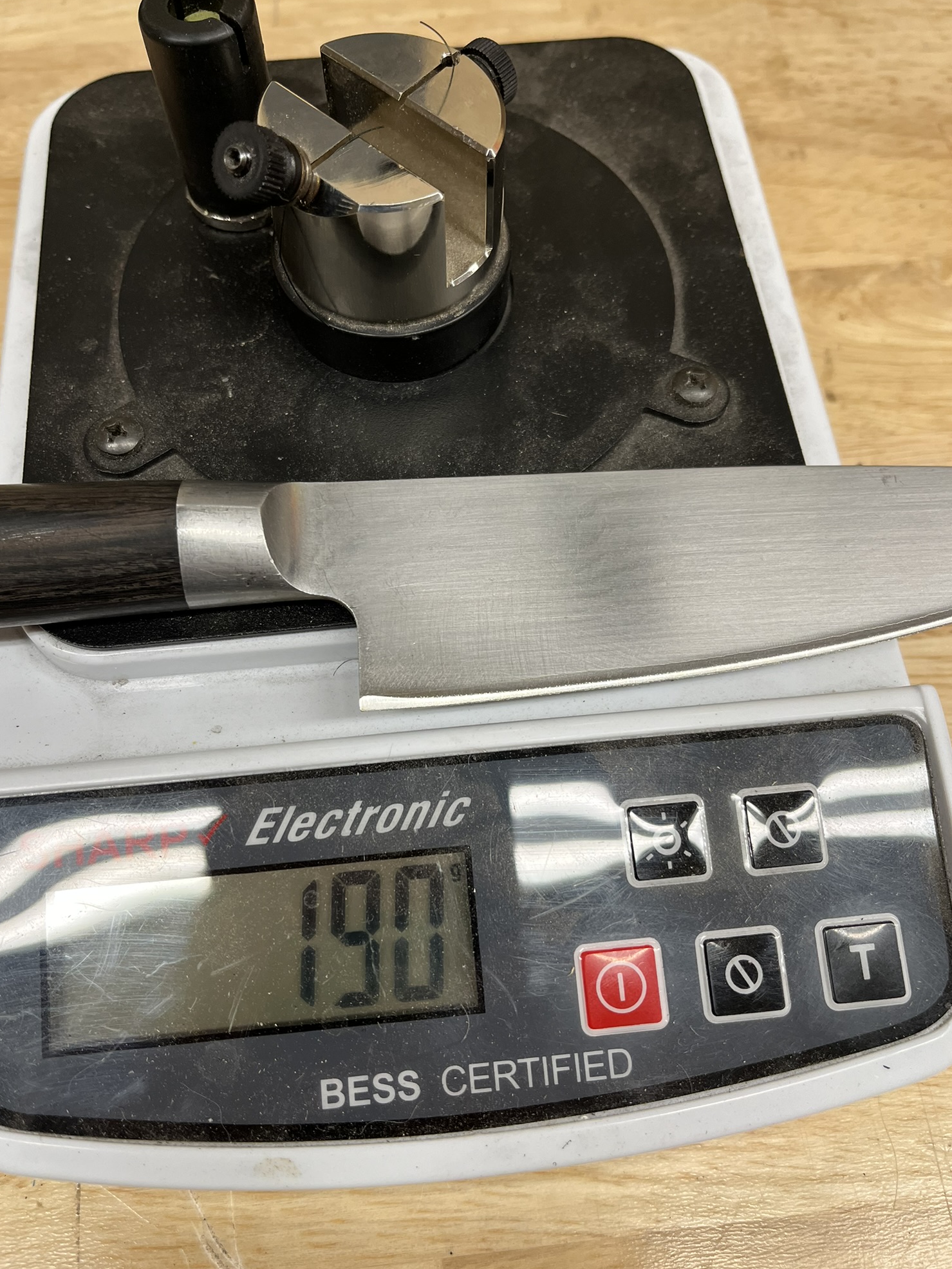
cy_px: 621
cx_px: 469
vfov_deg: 65.3
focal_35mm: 27
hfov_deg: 51.4
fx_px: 990
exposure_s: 1/120
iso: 125
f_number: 1.6
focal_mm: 5.1
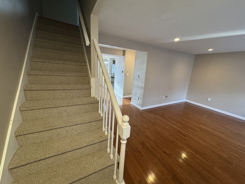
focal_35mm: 14
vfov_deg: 85.7
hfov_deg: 102.1
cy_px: 92
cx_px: 122
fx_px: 99
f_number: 2.2
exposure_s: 1/120
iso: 320
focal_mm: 2.22
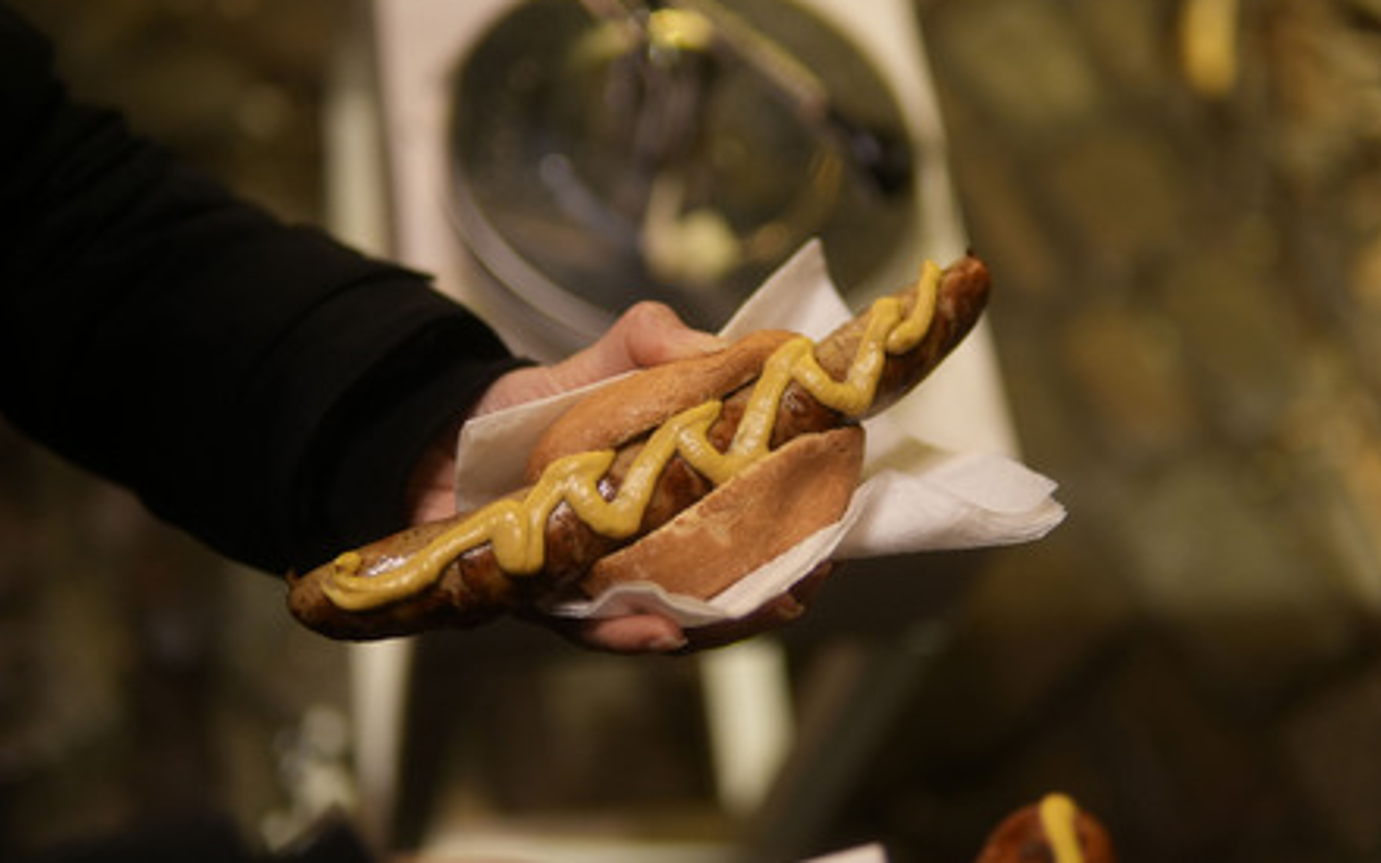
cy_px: 399
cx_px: 705
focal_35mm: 47
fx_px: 1769
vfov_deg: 27.4
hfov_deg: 42.6
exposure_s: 1/60
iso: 640
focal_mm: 30
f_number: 1.4
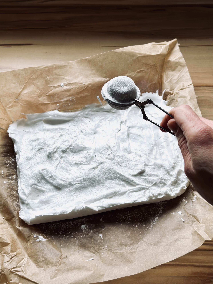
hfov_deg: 30.3
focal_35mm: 48
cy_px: 142
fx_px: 394
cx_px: 106
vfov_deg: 39.7
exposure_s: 1/262
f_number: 1.78
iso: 80
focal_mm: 6.86
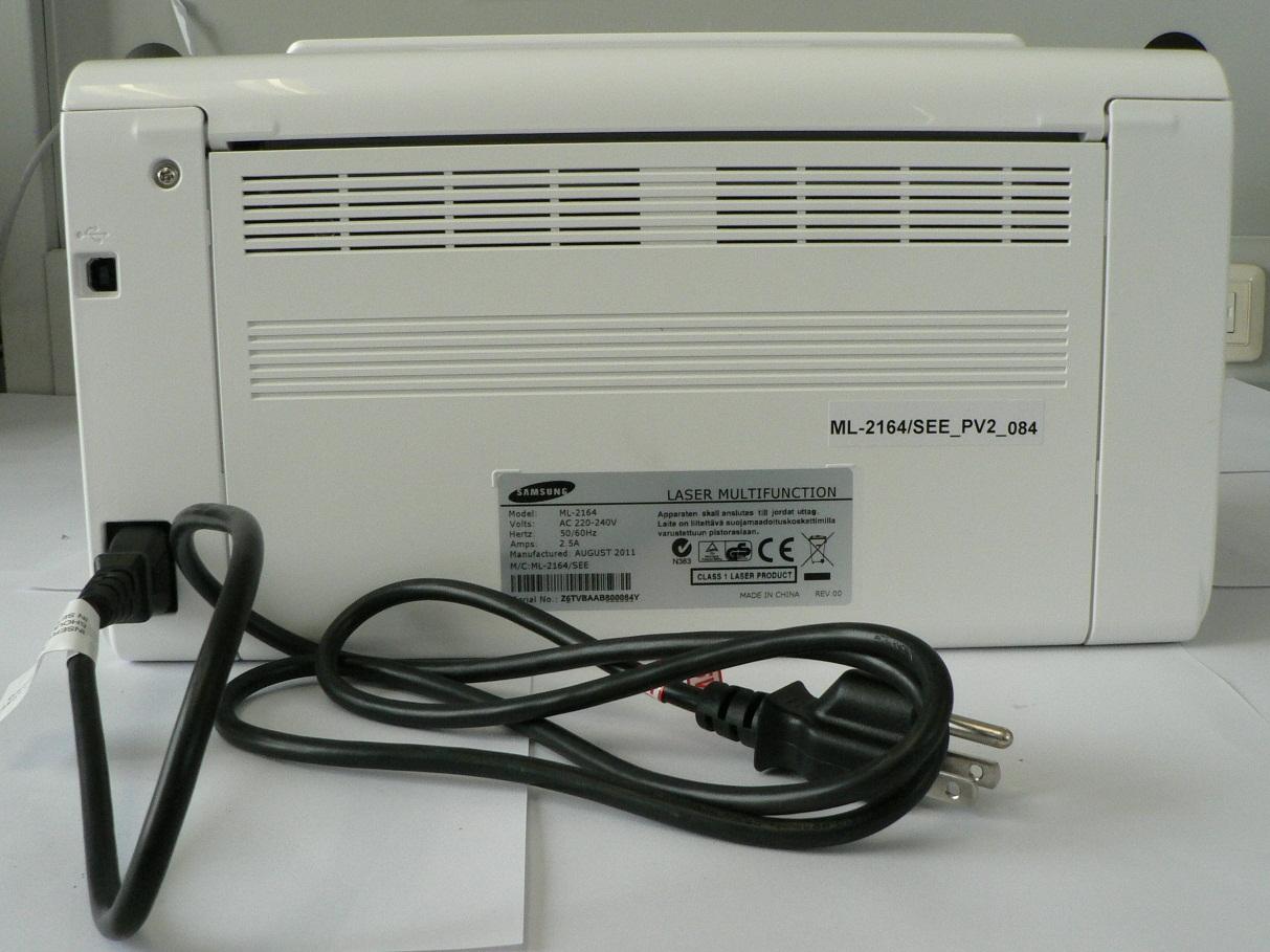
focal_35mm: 36
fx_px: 1320
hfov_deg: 51.4
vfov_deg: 39.6
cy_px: 476
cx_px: 635
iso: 200
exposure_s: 1/60
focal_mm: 6
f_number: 5.6
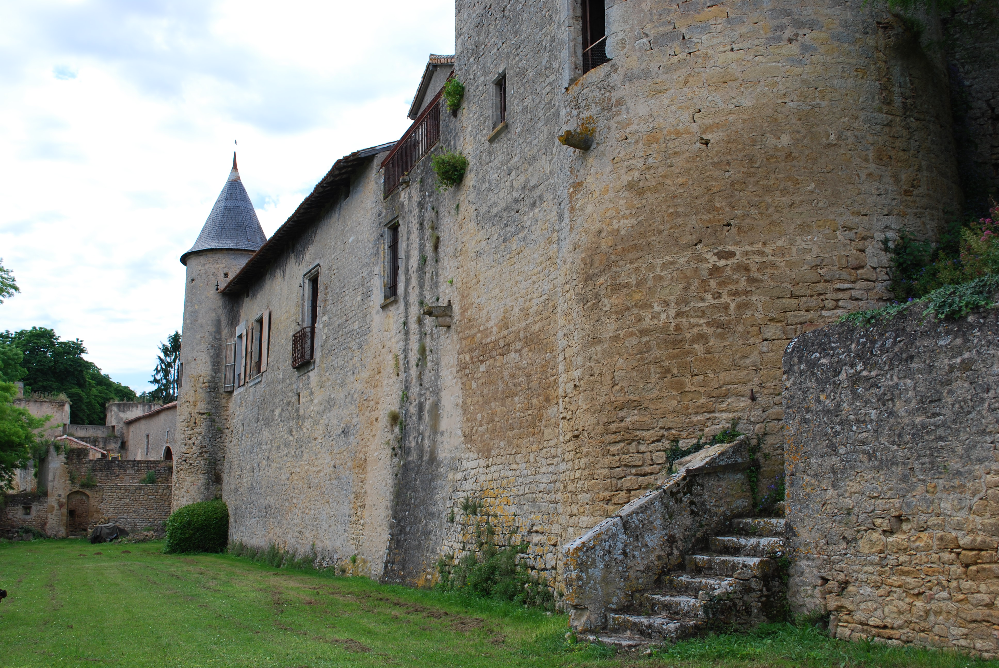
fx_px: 1000
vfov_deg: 37.0
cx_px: 500
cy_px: 334
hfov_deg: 53.1
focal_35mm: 36
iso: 100
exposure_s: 1/200
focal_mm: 24
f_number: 7.1
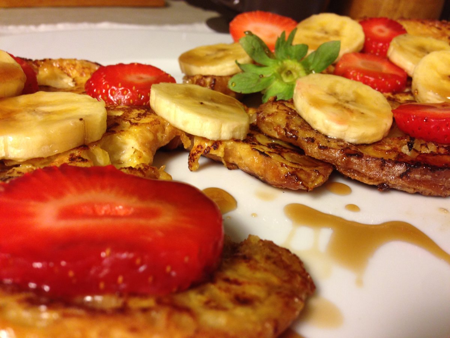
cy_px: 169
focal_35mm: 33
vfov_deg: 42.9
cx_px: 225
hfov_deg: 55.4
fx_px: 429
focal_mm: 4.12
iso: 100
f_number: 2.4
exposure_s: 1/20
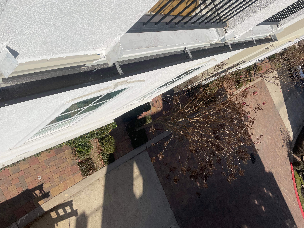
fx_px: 228
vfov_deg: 53.1
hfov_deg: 67.3
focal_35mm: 26
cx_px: 152
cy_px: 114
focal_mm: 4.2
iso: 32
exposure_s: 1/9804
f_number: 1.6
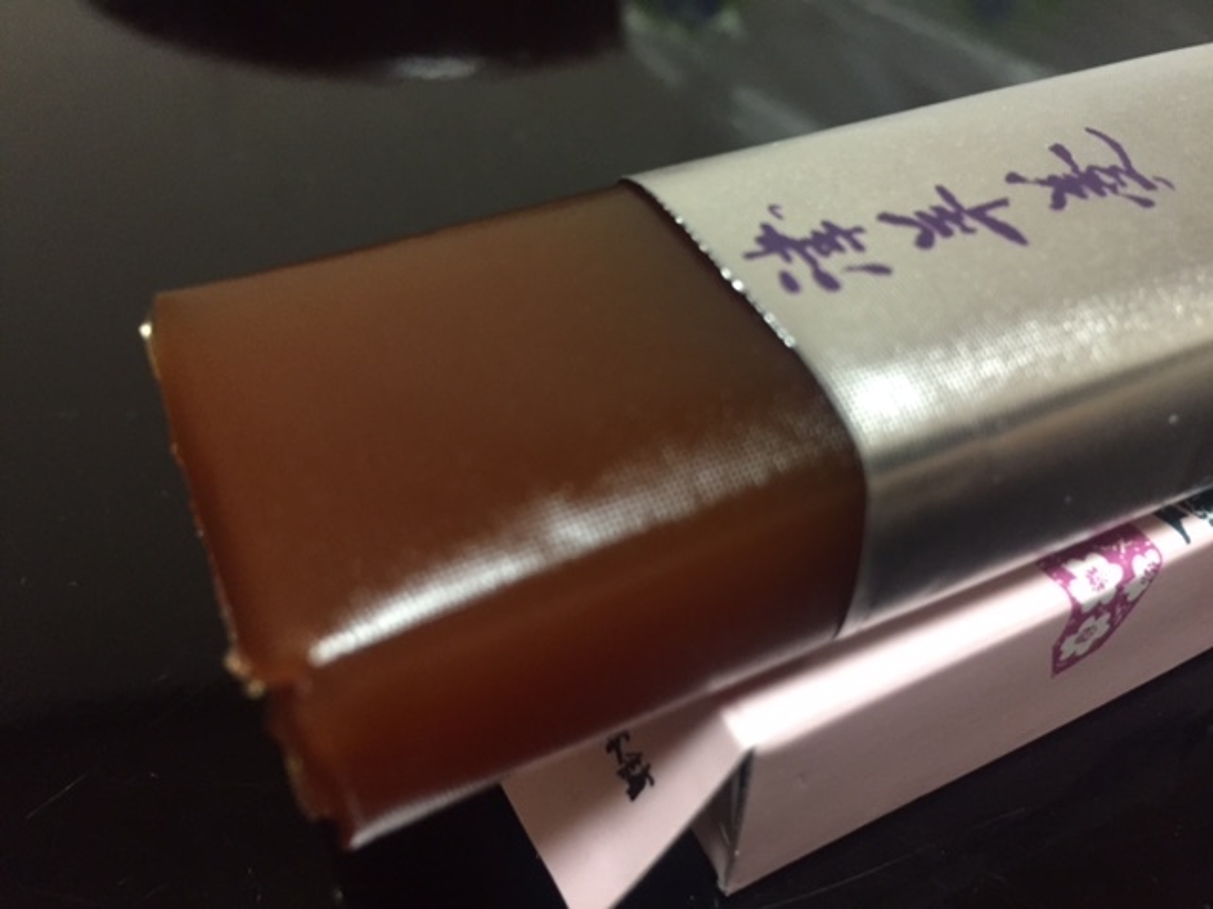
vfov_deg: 48.2
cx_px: 606
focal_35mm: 29
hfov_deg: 61.7
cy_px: 454
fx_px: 1016
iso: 250
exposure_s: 1/20
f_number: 2.2
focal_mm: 4.15
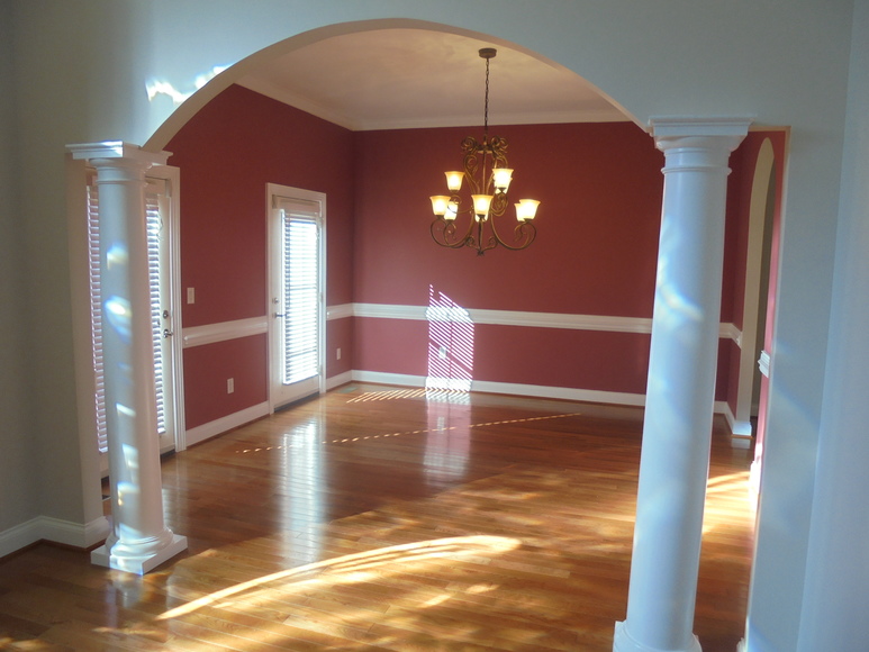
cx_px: 434
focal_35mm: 26
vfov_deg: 53.1
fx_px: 653
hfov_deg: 67.3
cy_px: 326
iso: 100
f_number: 3.5
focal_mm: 4.6
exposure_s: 1/30
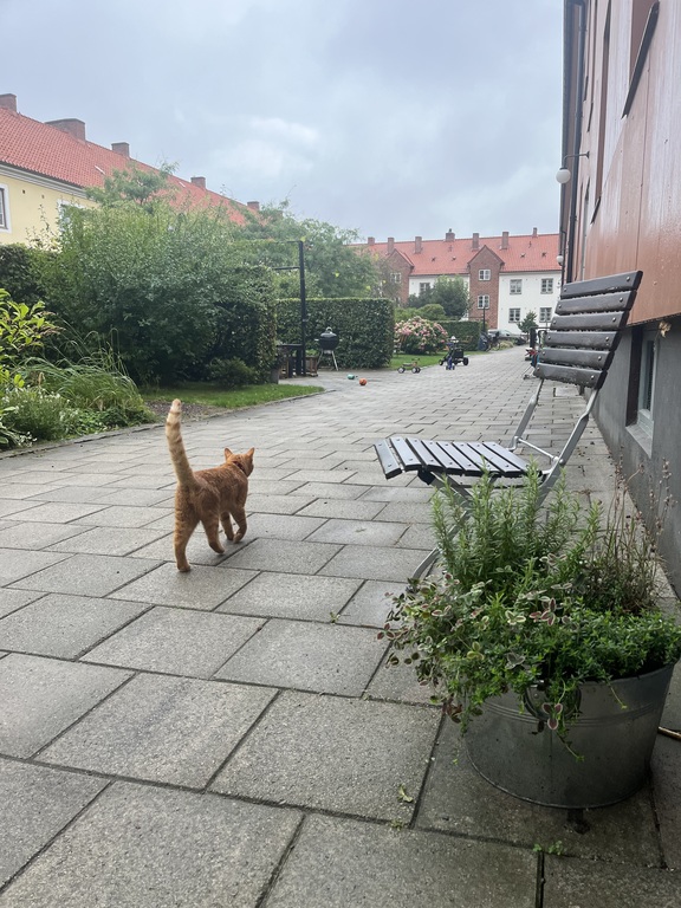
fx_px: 682
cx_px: 340
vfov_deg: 67.3
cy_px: 454
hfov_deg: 53.1
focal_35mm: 26
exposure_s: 1/374
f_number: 1.6
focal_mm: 5.1
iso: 50
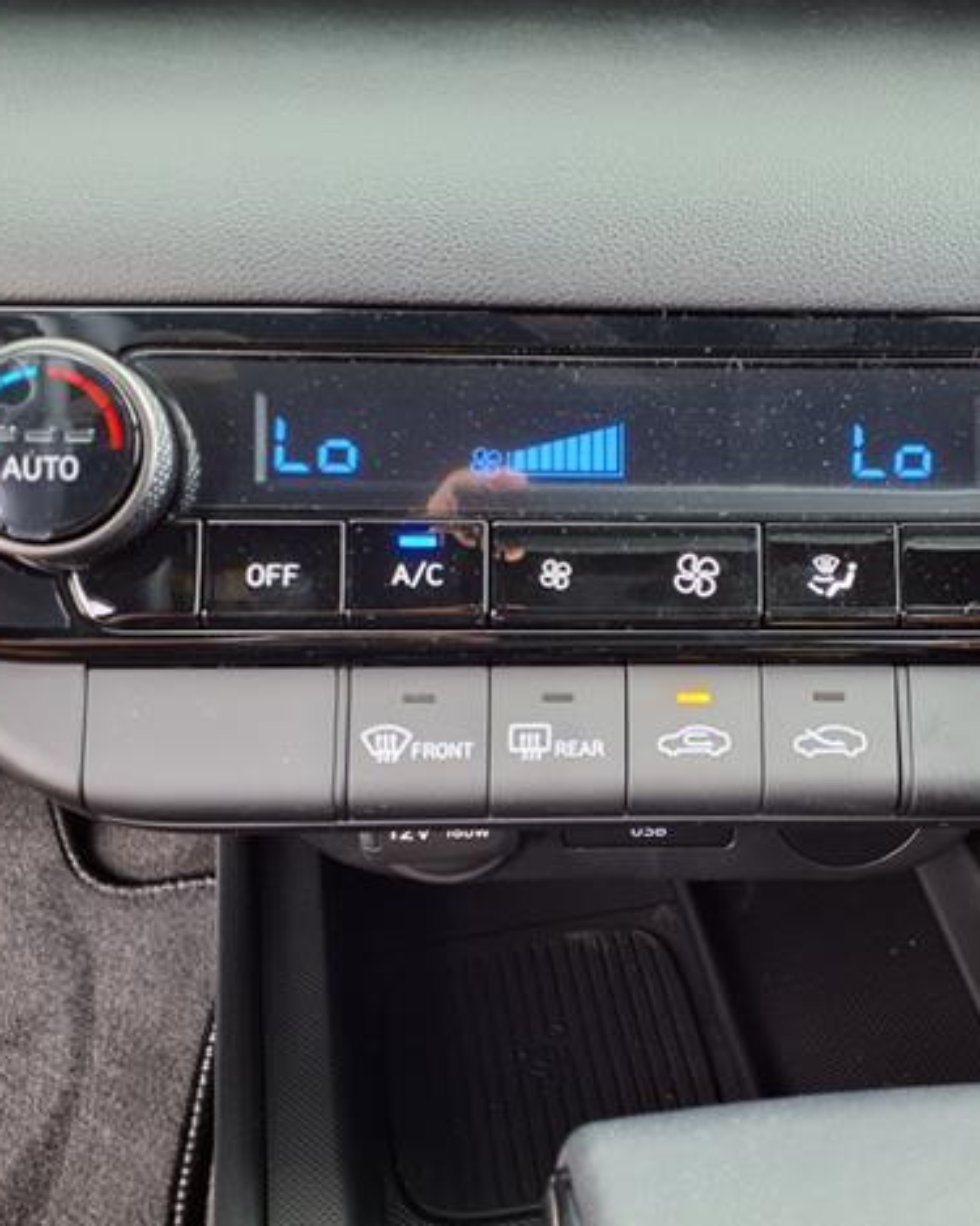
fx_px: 1306
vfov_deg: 50.3
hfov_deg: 40.7
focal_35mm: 36
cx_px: 635
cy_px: 617
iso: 100
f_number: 1.9
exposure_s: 1/40
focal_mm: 3.58
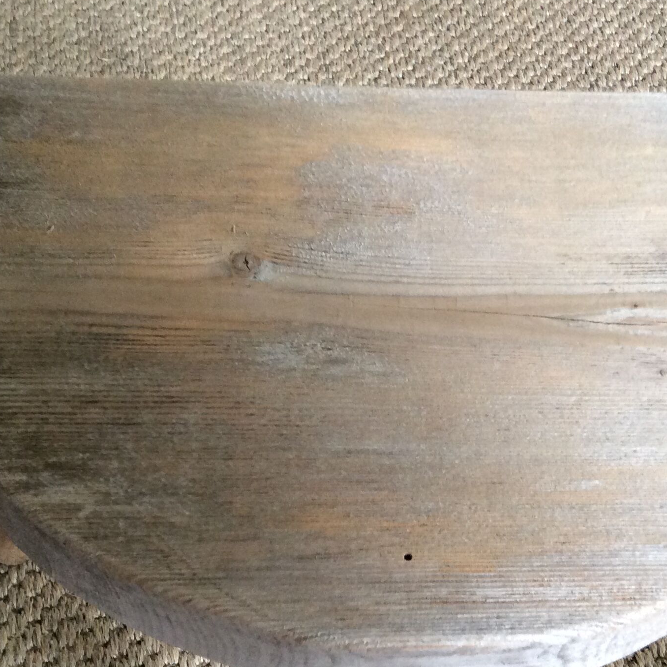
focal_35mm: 54
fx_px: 1177
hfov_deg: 31.6
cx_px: 333
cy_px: 438
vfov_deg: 31.4
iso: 100
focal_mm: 3.3
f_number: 2.4
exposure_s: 1/25
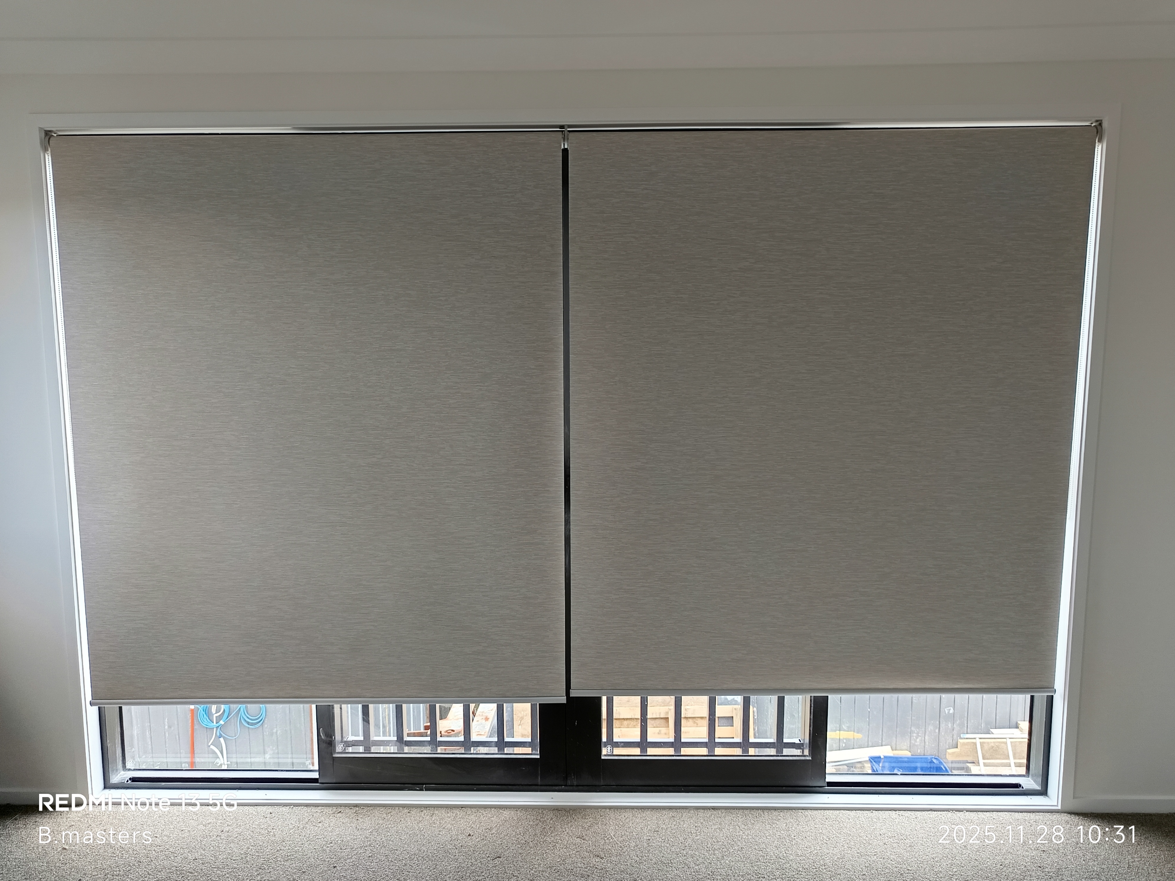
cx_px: 588
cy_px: 440
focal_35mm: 24
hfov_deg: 71.6
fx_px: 815
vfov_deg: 56.8
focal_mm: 5.31
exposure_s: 1/50
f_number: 1.7
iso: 130
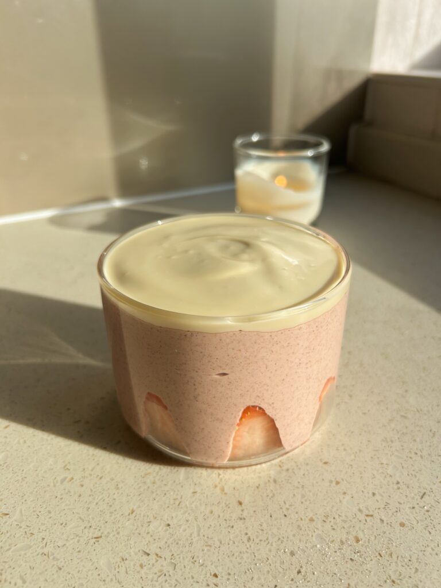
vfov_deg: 67.3
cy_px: 294
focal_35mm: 26
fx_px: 442
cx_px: 220
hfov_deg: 53.1
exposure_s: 1/1645
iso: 50
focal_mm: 5.7
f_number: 1.5
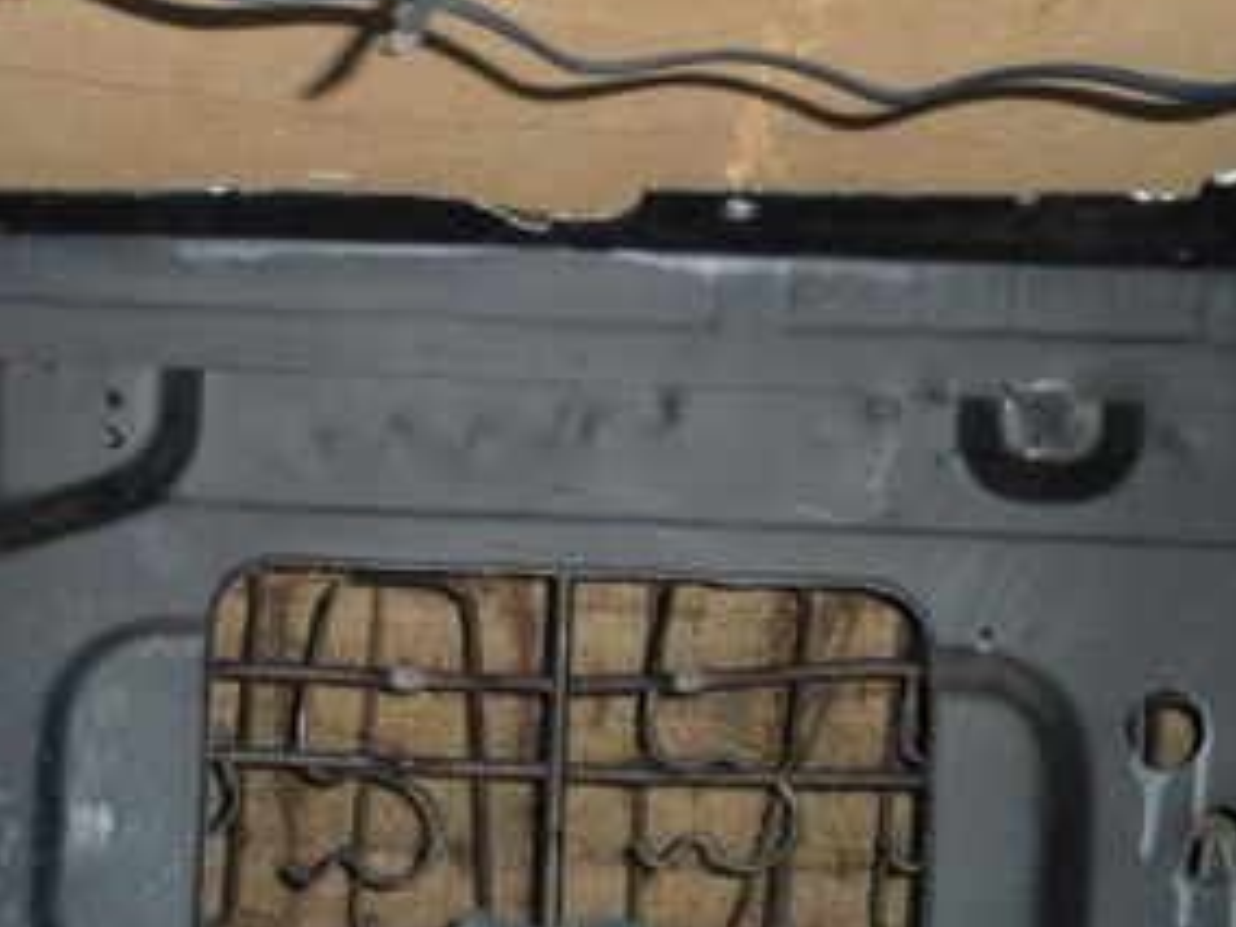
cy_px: 170
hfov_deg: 24.1
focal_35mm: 81
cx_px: 518
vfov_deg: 18.0
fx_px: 2892
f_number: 3.5
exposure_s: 1/60
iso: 400
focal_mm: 6.3
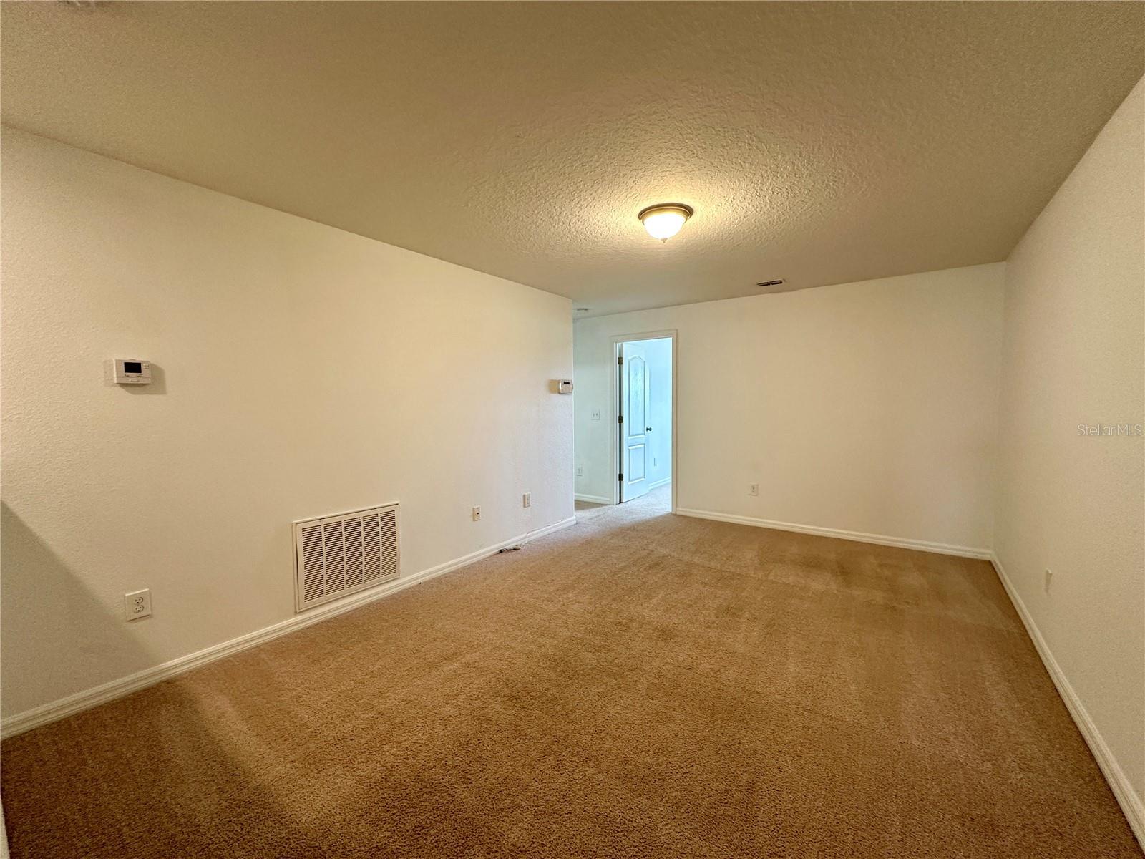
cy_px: 430
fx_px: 463
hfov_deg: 102.1
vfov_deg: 85.7
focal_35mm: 14
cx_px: 572
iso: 200
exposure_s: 1/60
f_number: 2.2
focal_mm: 2.22
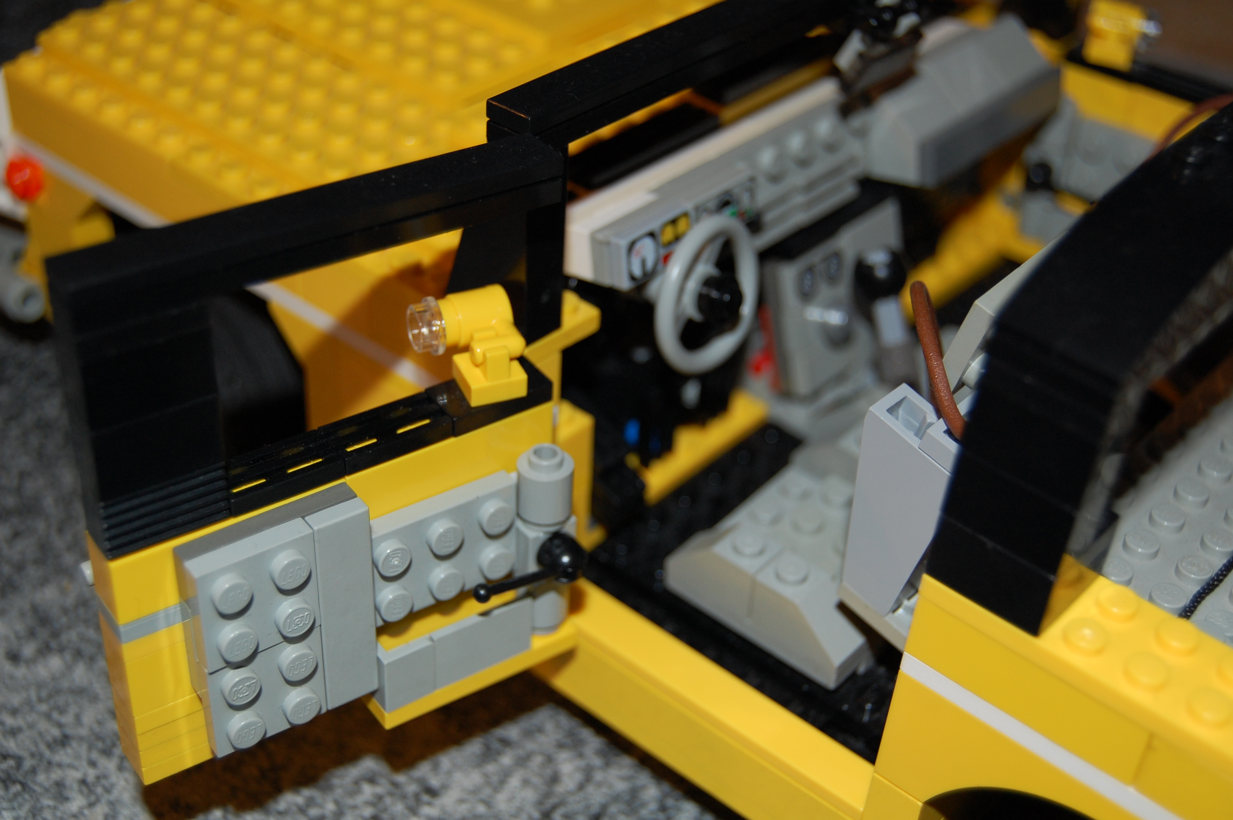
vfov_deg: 25.7
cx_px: 616
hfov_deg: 37.9
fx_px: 1797
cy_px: 410
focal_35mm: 52
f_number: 4.8
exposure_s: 1/60
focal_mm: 35
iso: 320
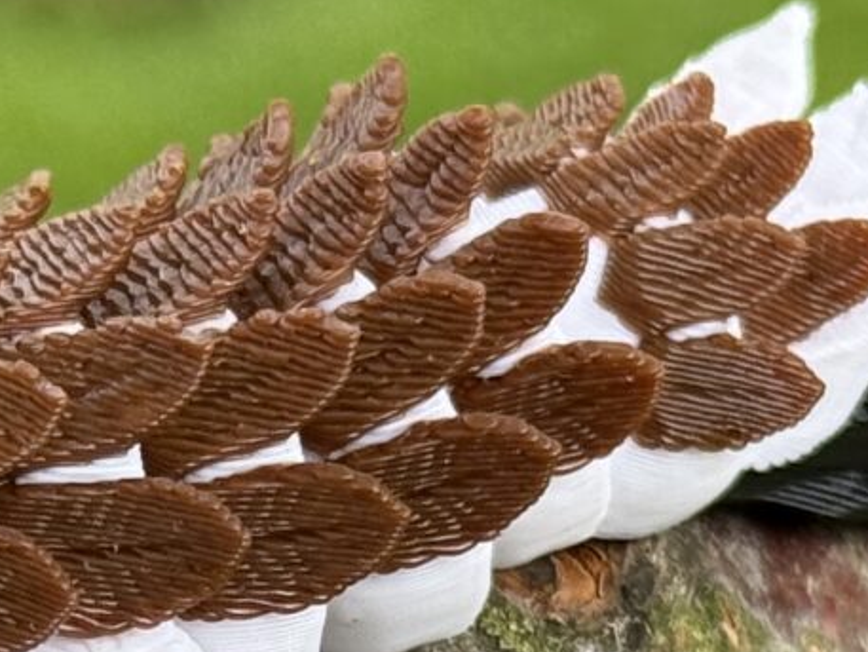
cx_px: -30
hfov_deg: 7.3
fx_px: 6747
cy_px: 987
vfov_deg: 5.5
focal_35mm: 269
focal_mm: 6.76
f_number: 1.78
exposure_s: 1/490
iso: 80
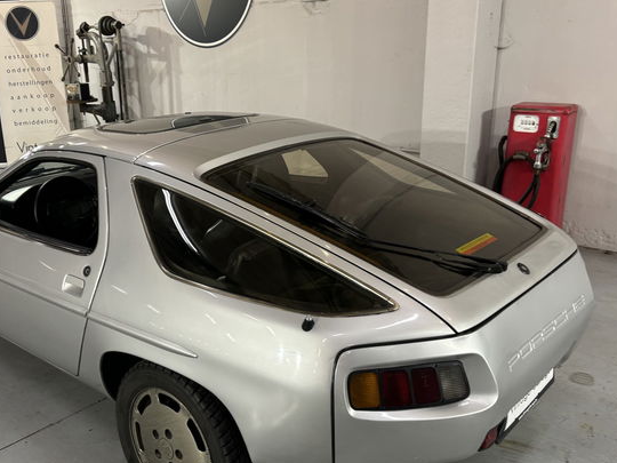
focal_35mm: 37
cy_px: 238
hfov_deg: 49.6
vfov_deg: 38.7
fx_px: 659
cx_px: 230
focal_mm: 5.96
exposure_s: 1/50
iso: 125
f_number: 1.6
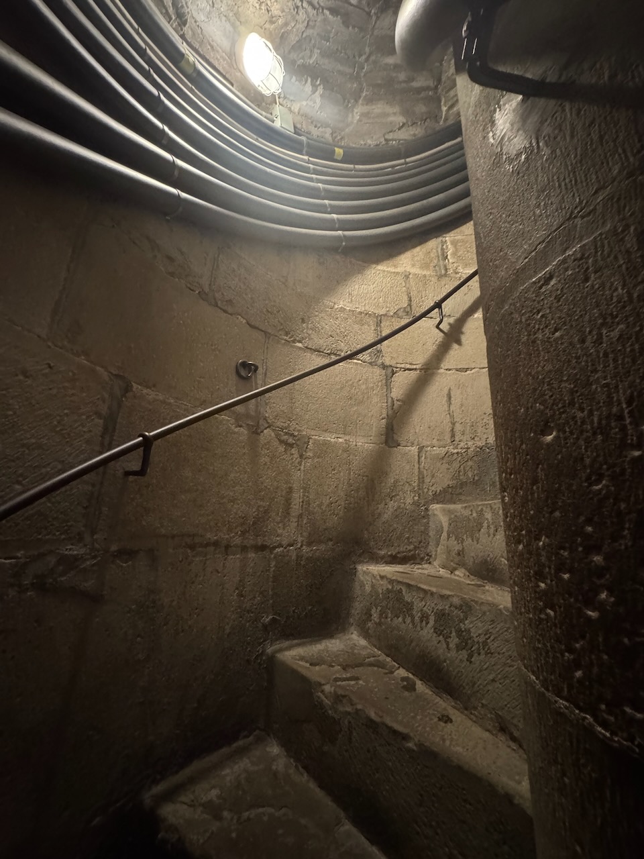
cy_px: 430
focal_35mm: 14
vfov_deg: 102.1
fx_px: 347
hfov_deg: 85.7
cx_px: 322
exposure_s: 1/25
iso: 1000
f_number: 2.2
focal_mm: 2.22
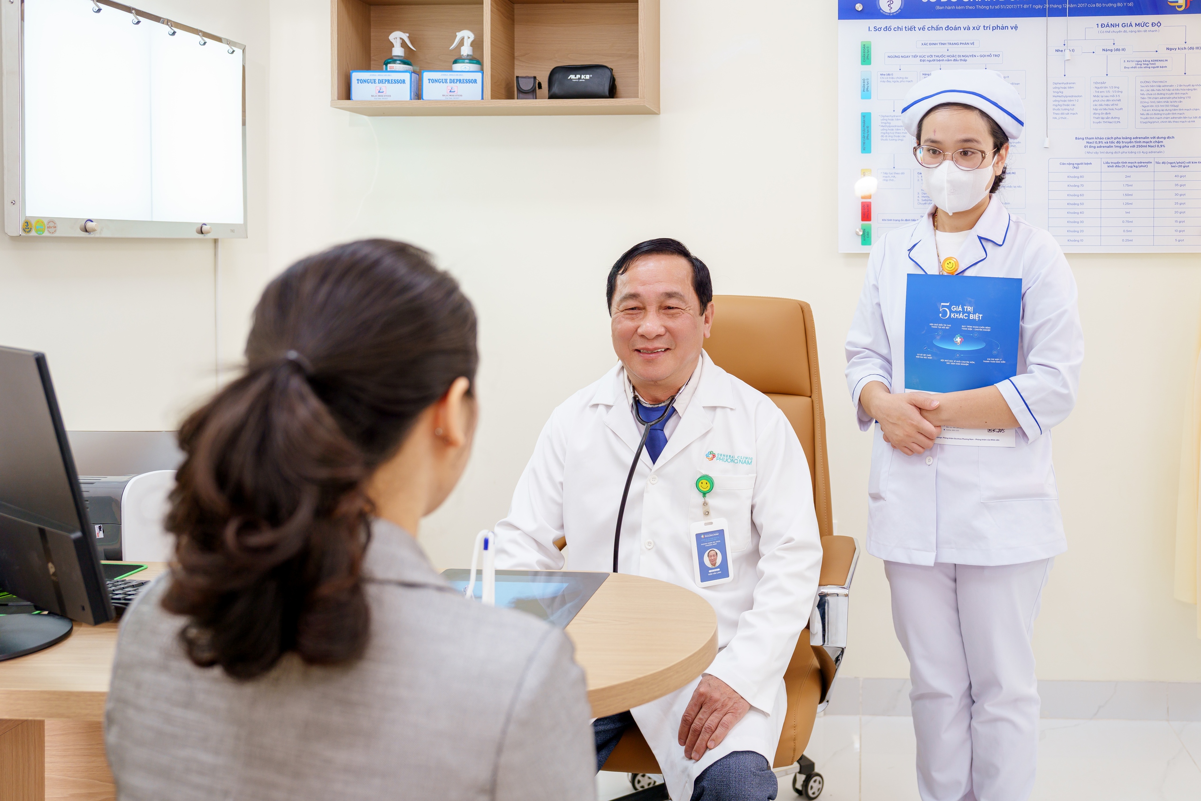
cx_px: 600
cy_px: 400
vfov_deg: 41.1
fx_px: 1068
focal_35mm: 32
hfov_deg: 58.7
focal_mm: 32
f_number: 3.2
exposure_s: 1/125
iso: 160
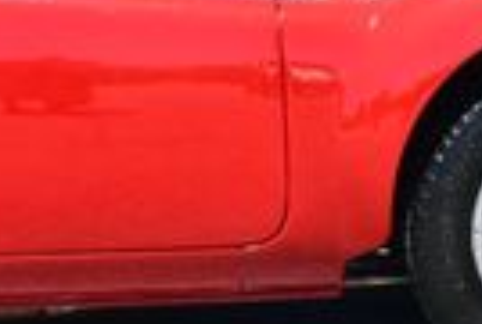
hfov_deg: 9.3
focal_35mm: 219
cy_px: -205
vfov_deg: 6.2
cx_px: 0
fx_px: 2939
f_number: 8
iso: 140
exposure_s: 1/250
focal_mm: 23
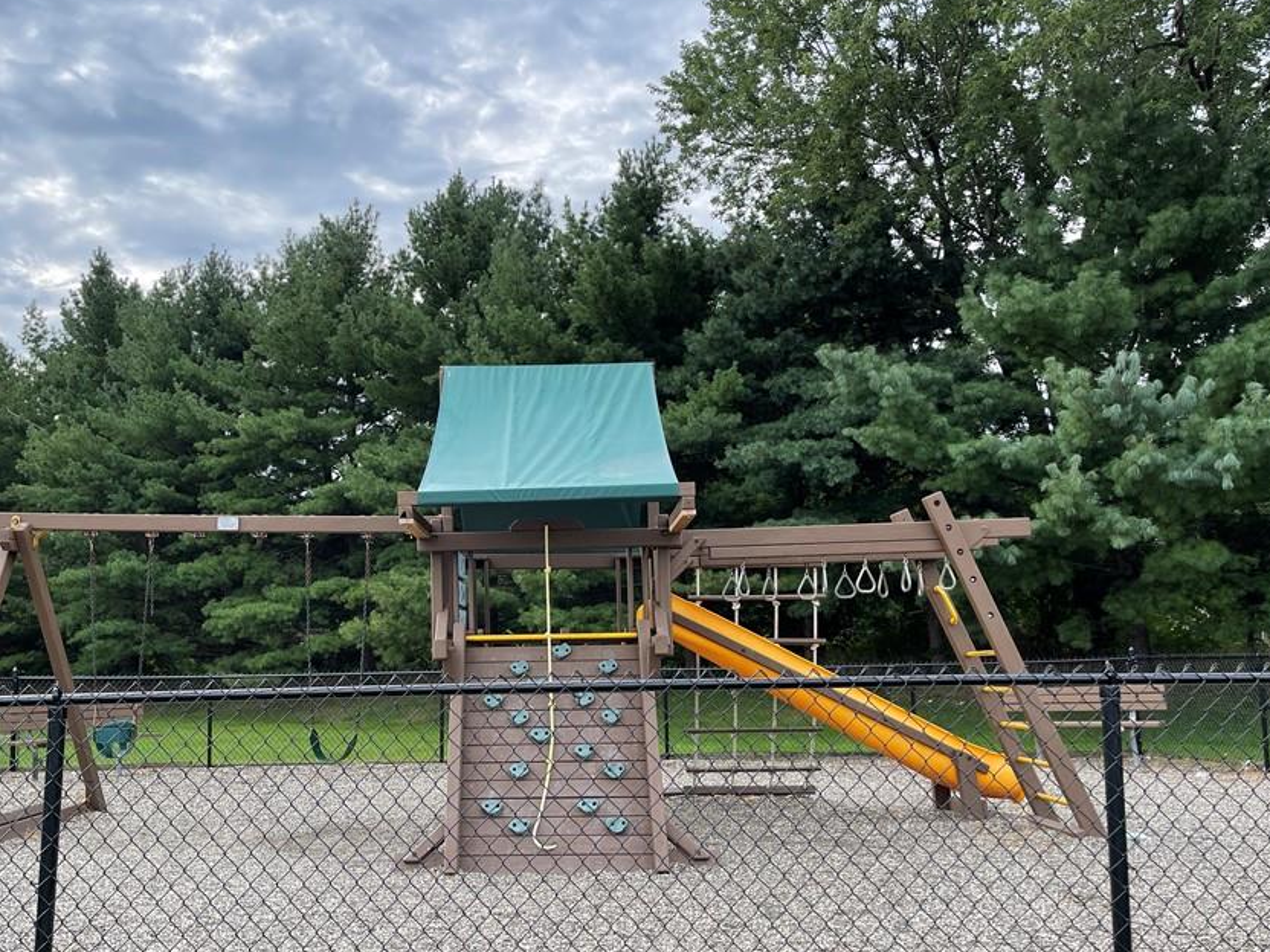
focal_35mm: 32
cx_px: 511
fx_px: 1174
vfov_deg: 44.1
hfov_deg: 56.4
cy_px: 539
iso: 32
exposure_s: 1/930
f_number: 1.6
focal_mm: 5.1
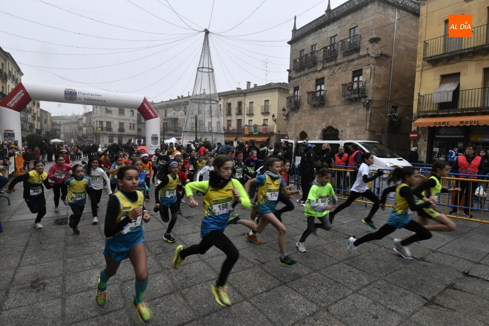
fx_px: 244
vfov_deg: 67.3
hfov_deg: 90.0
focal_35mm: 18
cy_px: 163
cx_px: 244
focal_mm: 12
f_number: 14
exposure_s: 1/250
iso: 1600
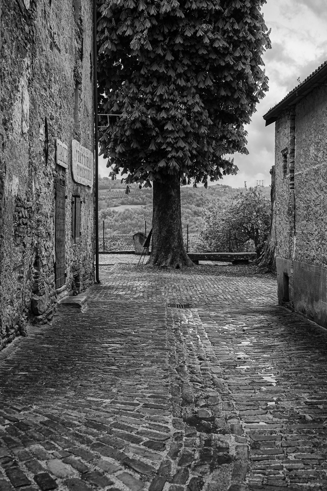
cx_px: 164
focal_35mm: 42
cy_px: 246
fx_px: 573
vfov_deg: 46.4
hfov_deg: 31.9
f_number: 5.6
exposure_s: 1/125
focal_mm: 42
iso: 100
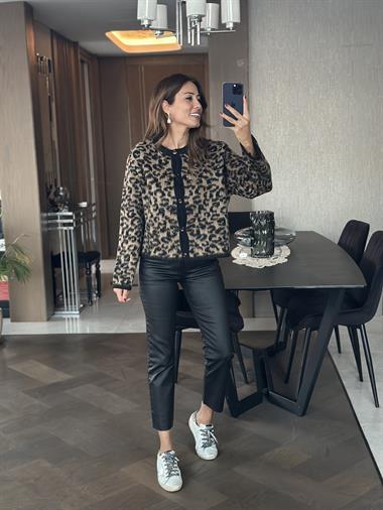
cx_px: 192
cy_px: 255
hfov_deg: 30.3
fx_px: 708
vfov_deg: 39.6
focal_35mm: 48
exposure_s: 1/40
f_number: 1.78
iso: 640
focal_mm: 6.86
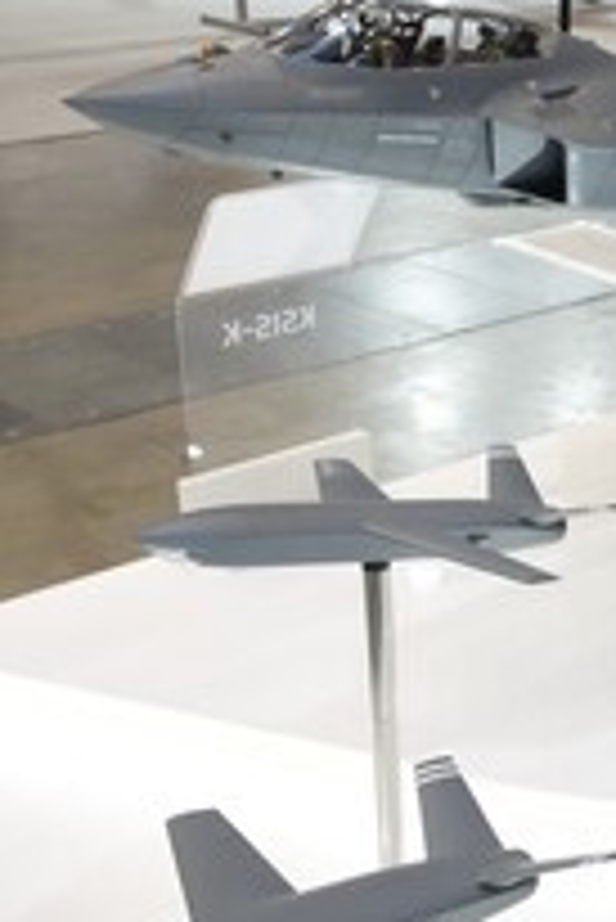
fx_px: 1900
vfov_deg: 27.3
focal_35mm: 74
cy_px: 504
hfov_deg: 16.8
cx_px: 913
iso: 2500
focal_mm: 25.4
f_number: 5.6
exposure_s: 1/250
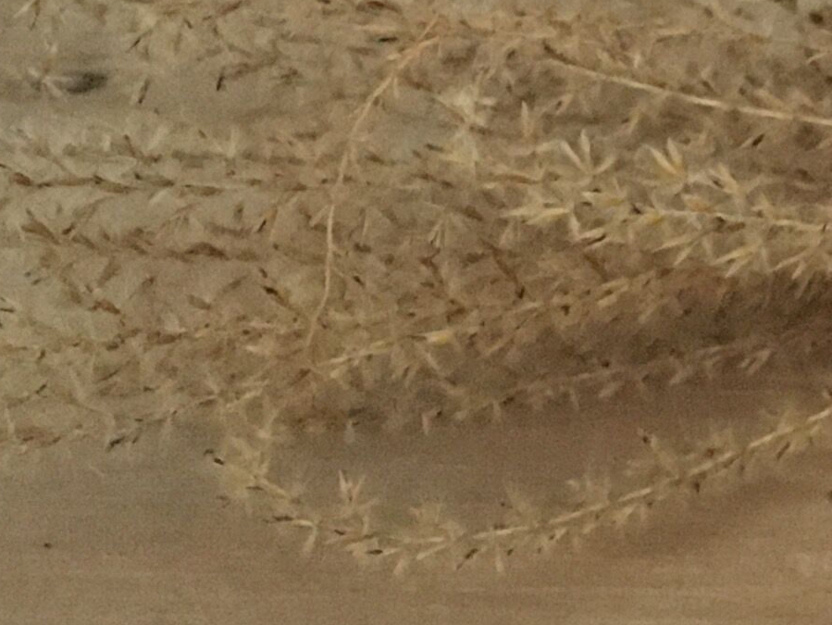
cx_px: 1202
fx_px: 3126
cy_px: 77
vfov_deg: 11.3
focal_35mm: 130
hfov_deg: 14.3
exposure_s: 1/17
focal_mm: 4.15
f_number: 2.2
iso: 250
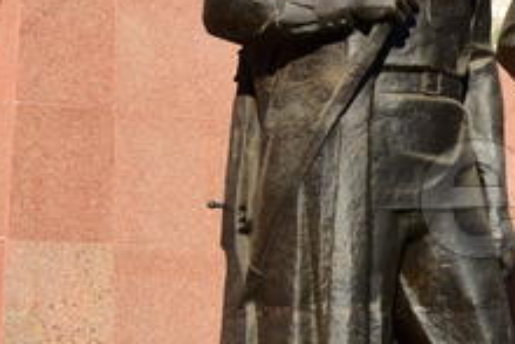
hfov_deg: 11.6
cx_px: 873
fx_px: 2376
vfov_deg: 8.3
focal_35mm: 166
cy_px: 199
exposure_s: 1/200
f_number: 9
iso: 160
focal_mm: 28
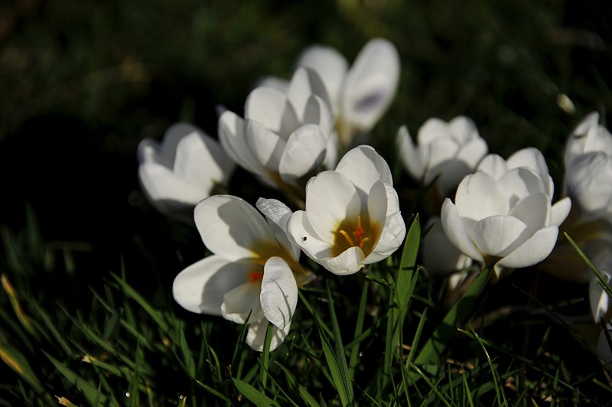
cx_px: 306
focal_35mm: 300
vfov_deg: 4.6
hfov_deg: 6.9
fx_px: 5096
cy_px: 204
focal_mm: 300
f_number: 6.3
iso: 200
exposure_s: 1/2500
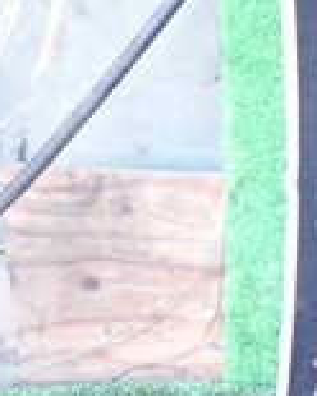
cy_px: 120
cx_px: 757
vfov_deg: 16.9
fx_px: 1325
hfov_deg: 11.4
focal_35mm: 113
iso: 500
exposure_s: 1/30
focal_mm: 5.4
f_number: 2.3
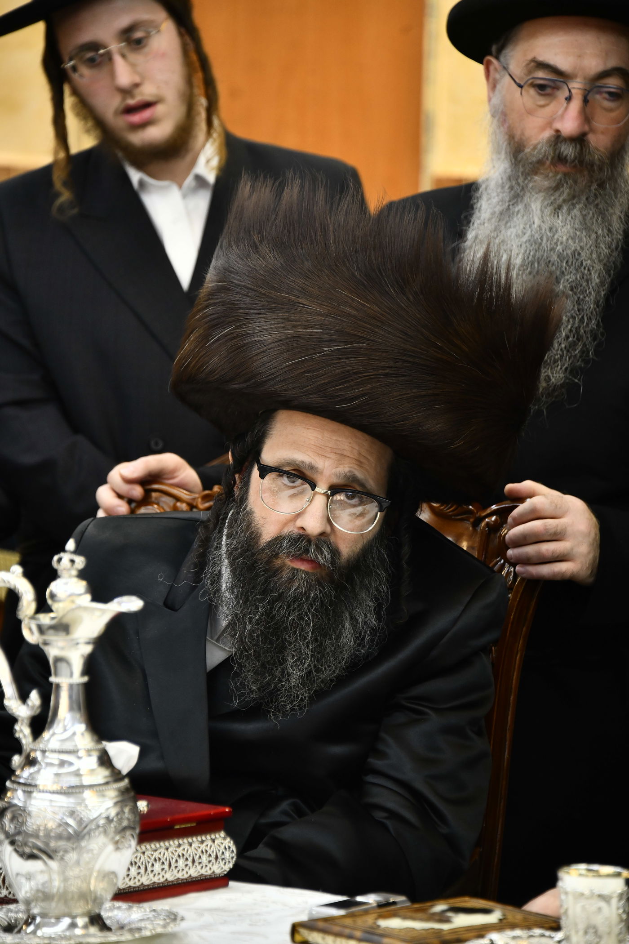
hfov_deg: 7.2
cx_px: 314
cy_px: 472
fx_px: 4979
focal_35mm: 190
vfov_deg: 10.8
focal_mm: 190
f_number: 5.6
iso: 800
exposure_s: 1/125
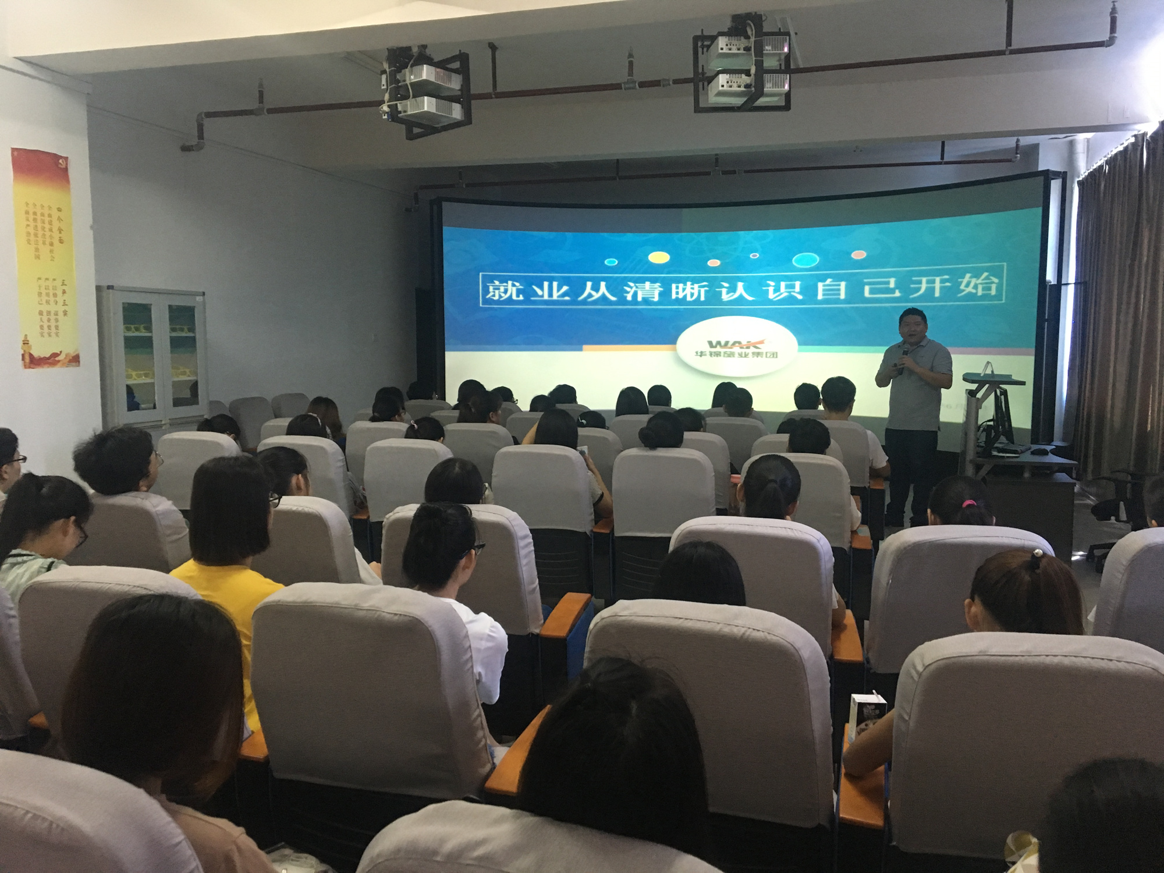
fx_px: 975
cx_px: 582
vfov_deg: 48.2
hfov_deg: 61.7
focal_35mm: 29
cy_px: 436
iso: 200
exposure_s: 1/20
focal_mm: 4.15
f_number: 2.2
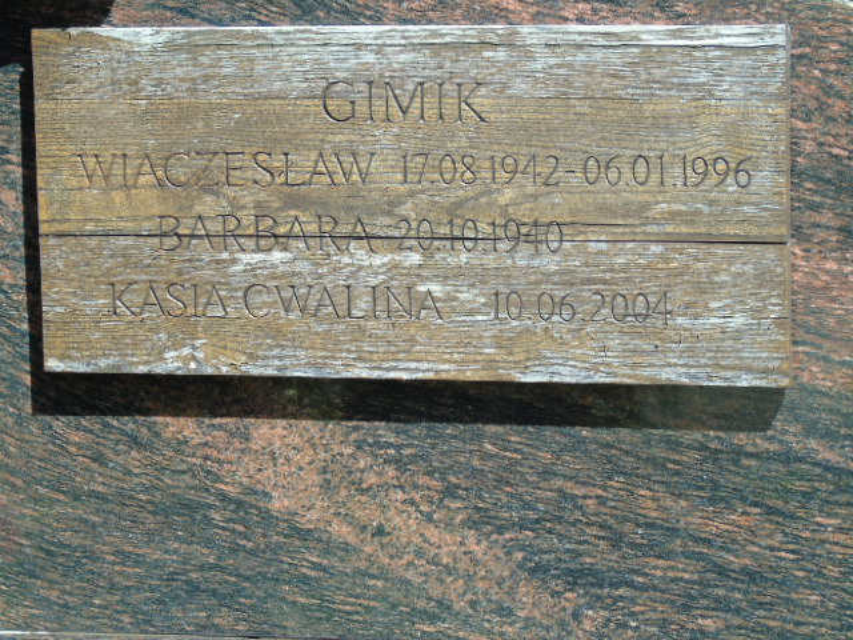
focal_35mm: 162
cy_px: 320
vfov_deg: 9.2
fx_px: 3992
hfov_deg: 12.2
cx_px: 426
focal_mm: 29
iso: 80
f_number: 4.9
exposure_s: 1/160
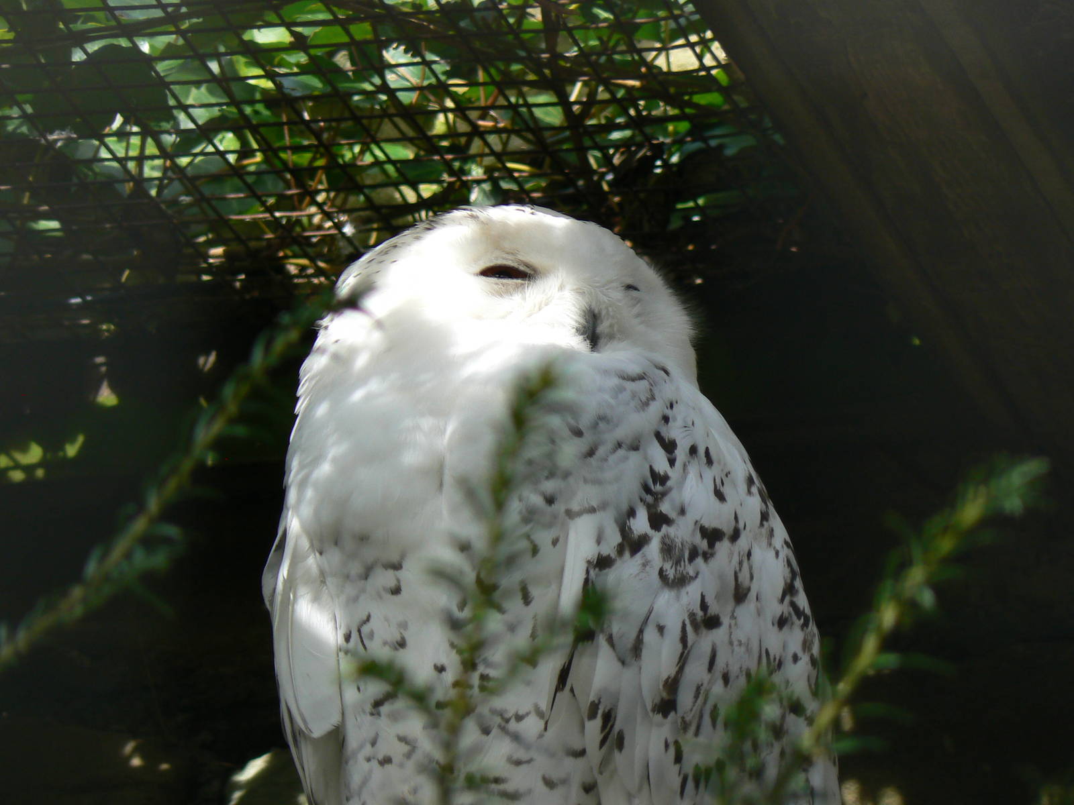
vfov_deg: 3.4
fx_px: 13403
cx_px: 537
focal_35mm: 432
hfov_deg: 4.6
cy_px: 402
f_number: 5.6
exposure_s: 1/160
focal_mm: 72
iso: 80
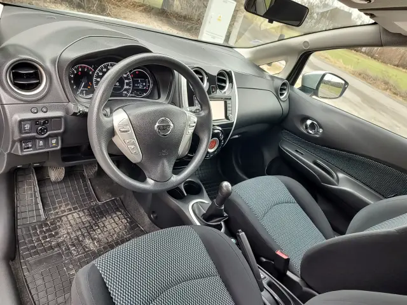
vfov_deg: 58.9
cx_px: 204
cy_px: 152
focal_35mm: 23
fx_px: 270
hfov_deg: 73.9
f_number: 1.8
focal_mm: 5.56
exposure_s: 1/100
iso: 129
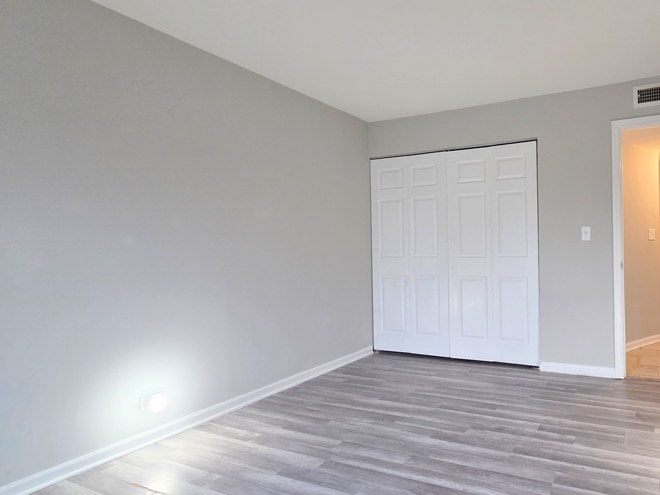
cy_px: 249
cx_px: 471
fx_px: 381
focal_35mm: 20
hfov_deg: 77.4
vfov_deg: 66.0
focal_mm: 2.2
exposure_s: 1/60
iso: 200
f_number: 2.2
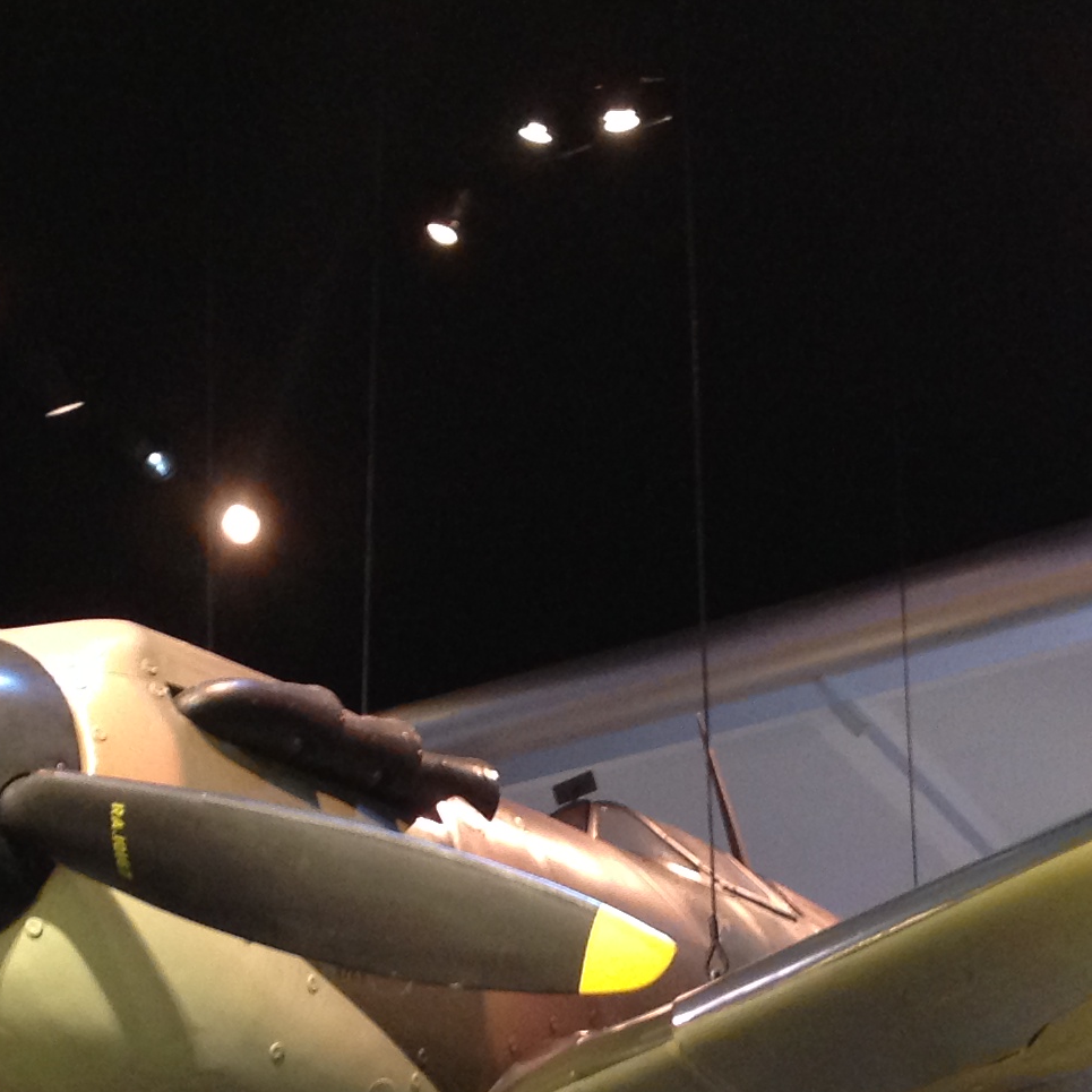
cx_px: 549
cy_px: 1057
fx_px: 2962
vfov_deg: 20.3
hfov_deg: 20.9
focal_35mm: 83
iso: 250
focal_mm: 4.28
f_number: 2.4
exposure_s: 1/15
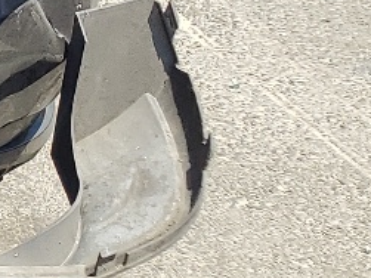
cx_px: -794
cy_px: -191
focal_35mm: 166
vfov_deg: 8.6
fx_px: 1778
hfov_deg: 9.2
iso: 50
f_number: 1.5
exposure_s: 1/1429
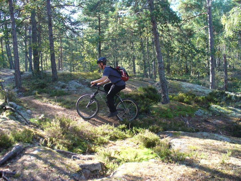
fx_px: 258
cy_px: 90
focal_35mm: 37
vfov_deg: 38.7
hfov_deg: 50.1
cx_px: 120
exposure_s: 1/500
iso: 400
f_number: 2.8
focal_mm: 6.1
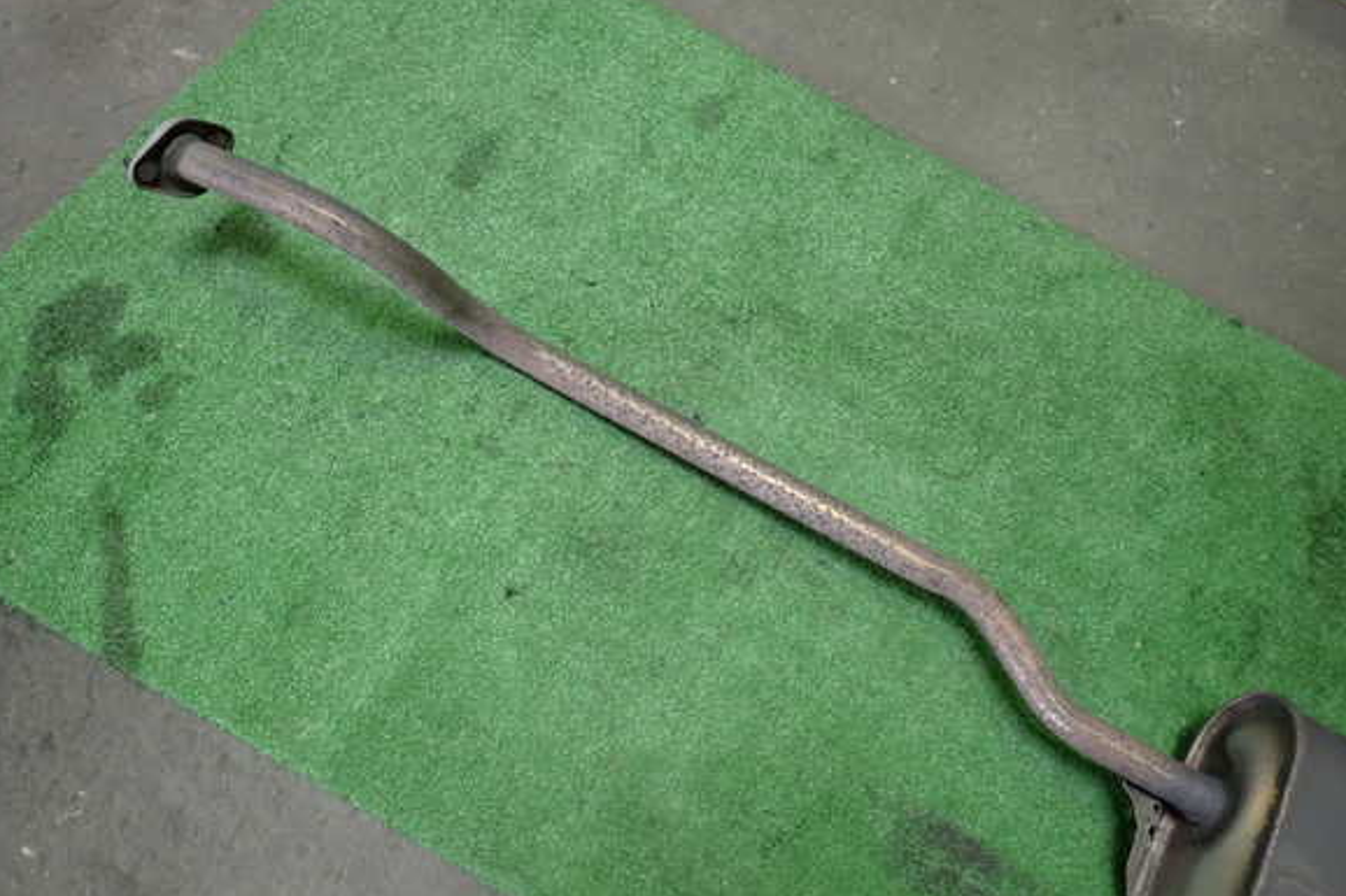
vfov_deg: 47.9
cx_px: 673
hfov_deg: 67.4
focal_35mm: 27
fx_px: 1009
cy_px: 440
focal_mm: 4.5
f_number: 2
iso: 200
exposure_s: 1/50
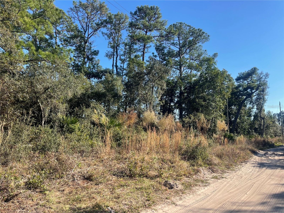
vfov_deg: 54.9
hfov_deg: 69.4
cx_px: 142
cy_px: 106
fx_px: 205
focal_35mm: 25
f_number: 1.6
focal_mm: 5.1
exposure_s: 1/1420
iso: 32
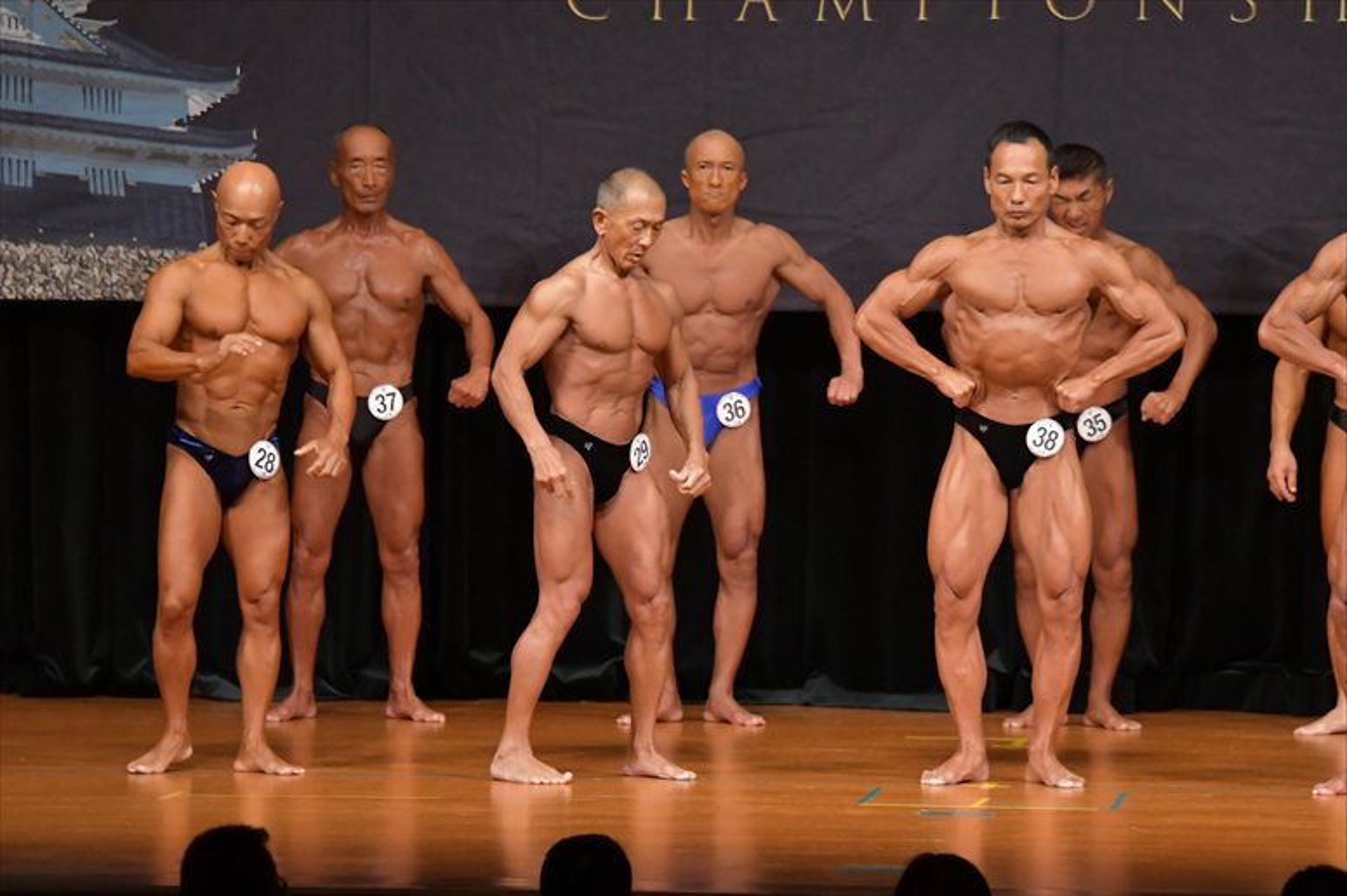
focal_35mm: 255
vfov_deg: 5.4
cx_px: 674
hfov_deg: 8.1
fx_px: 9537
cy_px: 448
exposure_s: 1/400
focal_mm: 170
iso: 5000
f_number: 5.6
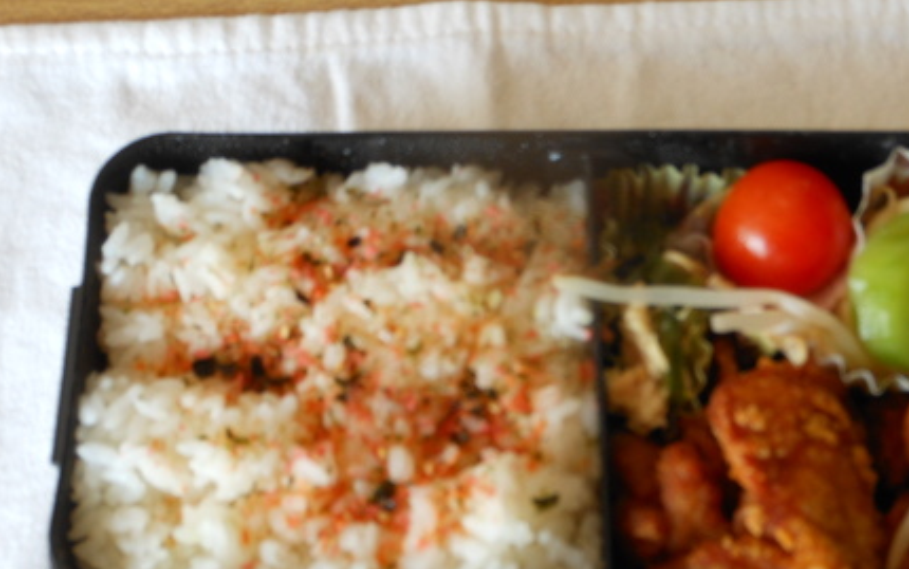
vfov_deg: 18.3
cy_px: 387
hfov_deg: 28.8
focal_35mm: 71
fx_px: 1759
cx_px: 598
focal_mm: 8.1
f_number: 4.6
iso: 80
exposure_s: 1/60
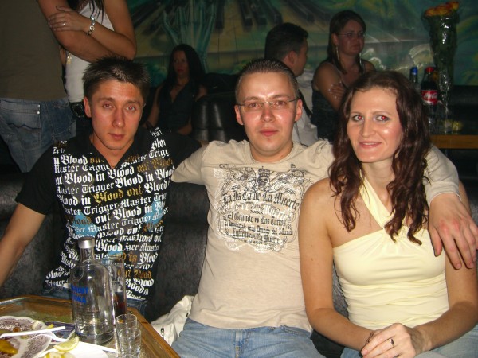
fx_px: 525
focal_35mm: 38
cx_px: 239
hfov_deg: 49.0
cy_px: 179
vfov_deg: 37.7
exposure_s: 1/60
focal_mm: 7.9
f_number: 2.8
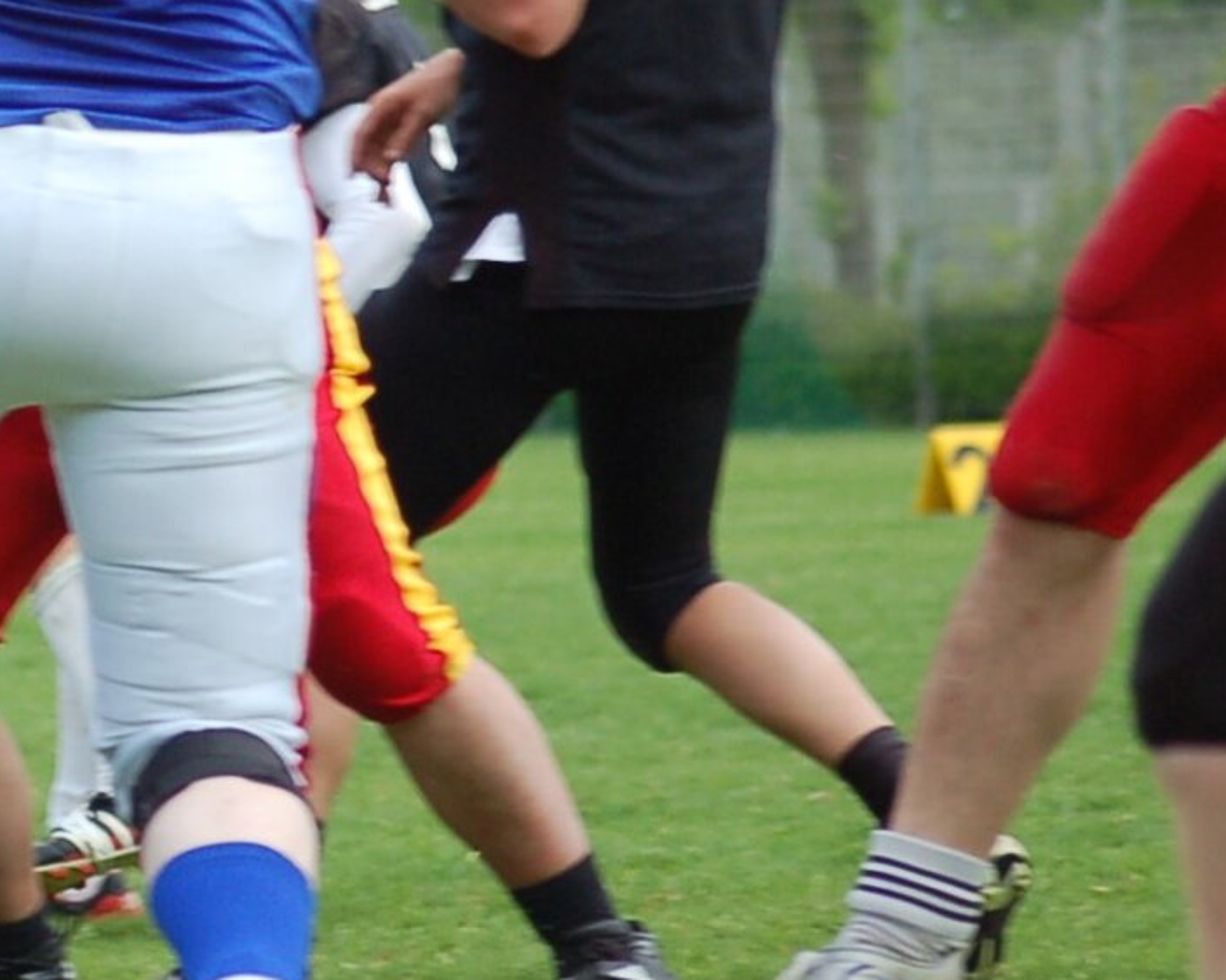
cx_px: -655
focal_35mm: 439
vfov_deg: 3.5
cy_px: -17
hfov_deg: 4.4
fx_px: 15927
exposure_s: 1/1000
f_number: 4.2
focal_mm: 100
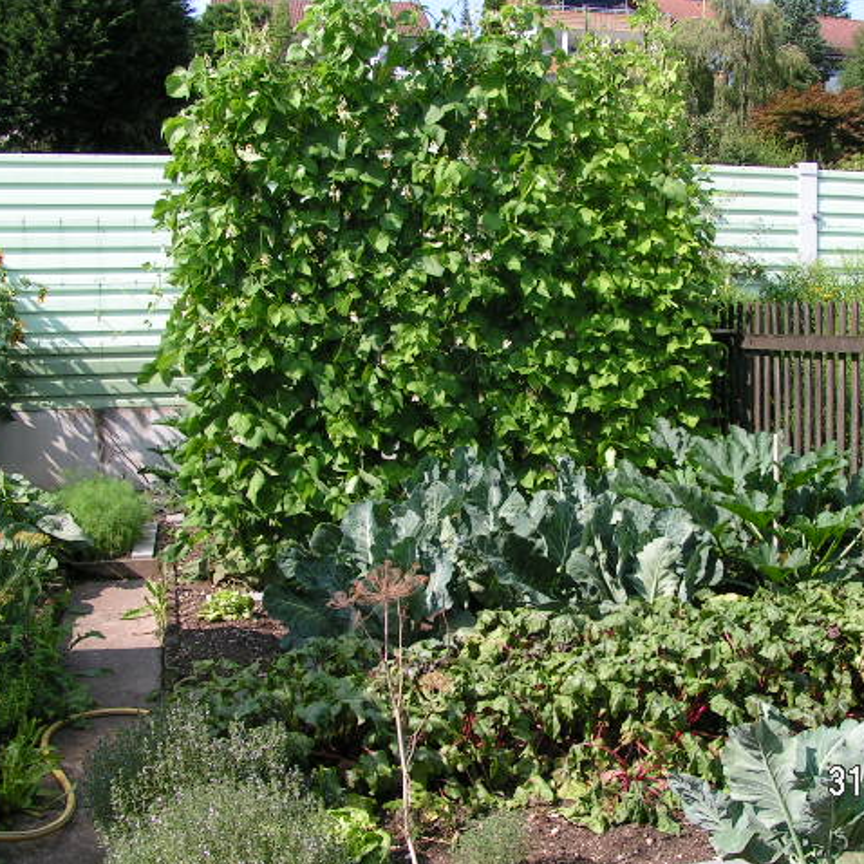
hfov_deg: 37.4
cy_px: 432
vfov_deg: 37.6
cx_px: 528
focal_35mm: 45
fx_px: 1271
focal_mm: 5.8
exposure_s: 1/160
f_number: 5.6
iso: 50
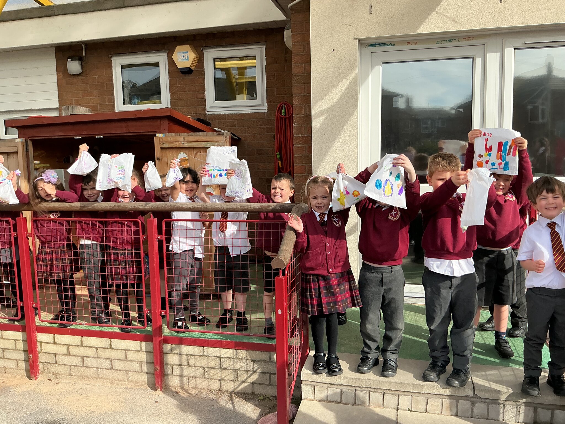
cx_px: 282
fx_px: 473
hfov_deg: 61.7
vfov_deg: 48.2
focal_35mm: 29
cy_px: 212
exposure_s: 1/1534
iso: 25
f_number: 1.8
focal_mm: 3
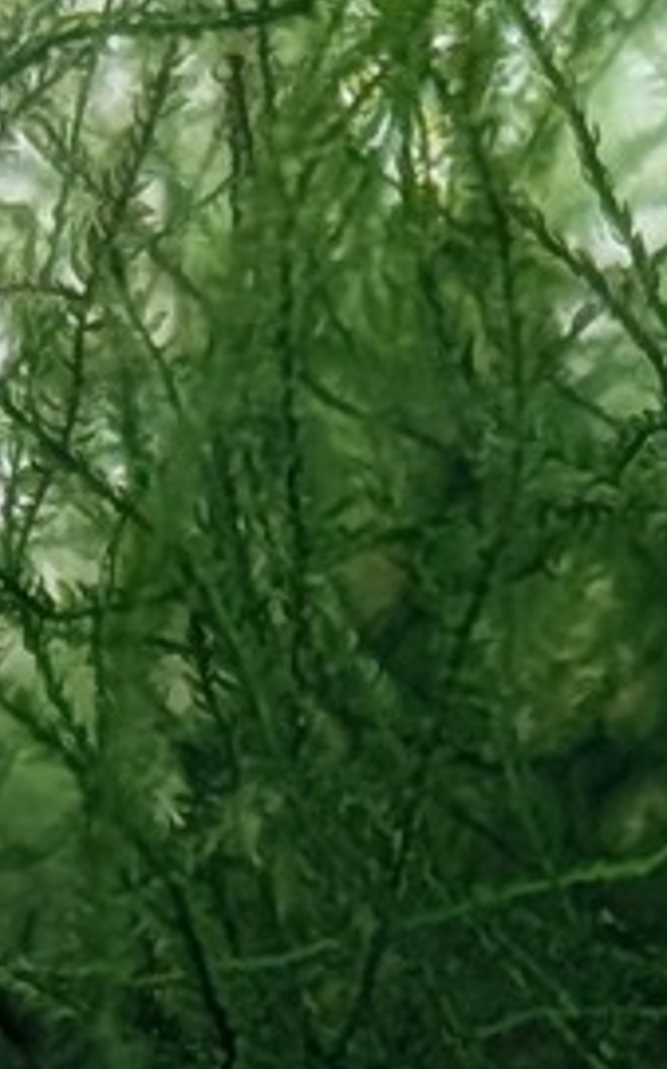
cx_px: 628
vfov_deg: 10.1
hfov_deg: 6.8
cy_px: 2154
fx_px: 5593
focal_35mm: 192
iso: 104
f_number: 1.68
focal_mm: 6.9
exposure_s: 1/120
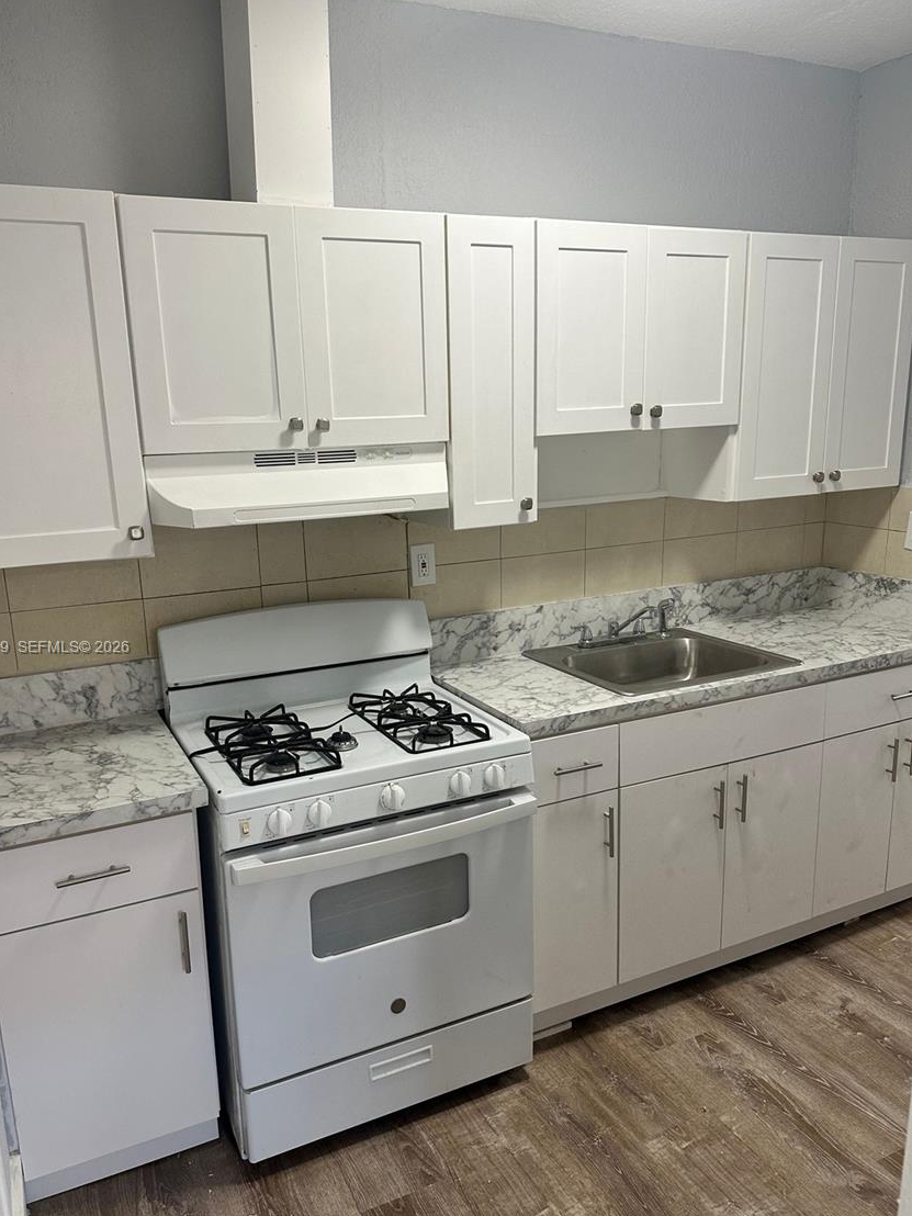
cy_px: 649
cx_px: 420
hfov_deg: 53.0
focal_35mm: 26
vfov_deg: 67.2
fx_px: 913
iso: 125
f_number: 1.78
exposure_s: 1/60
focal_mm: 6.86
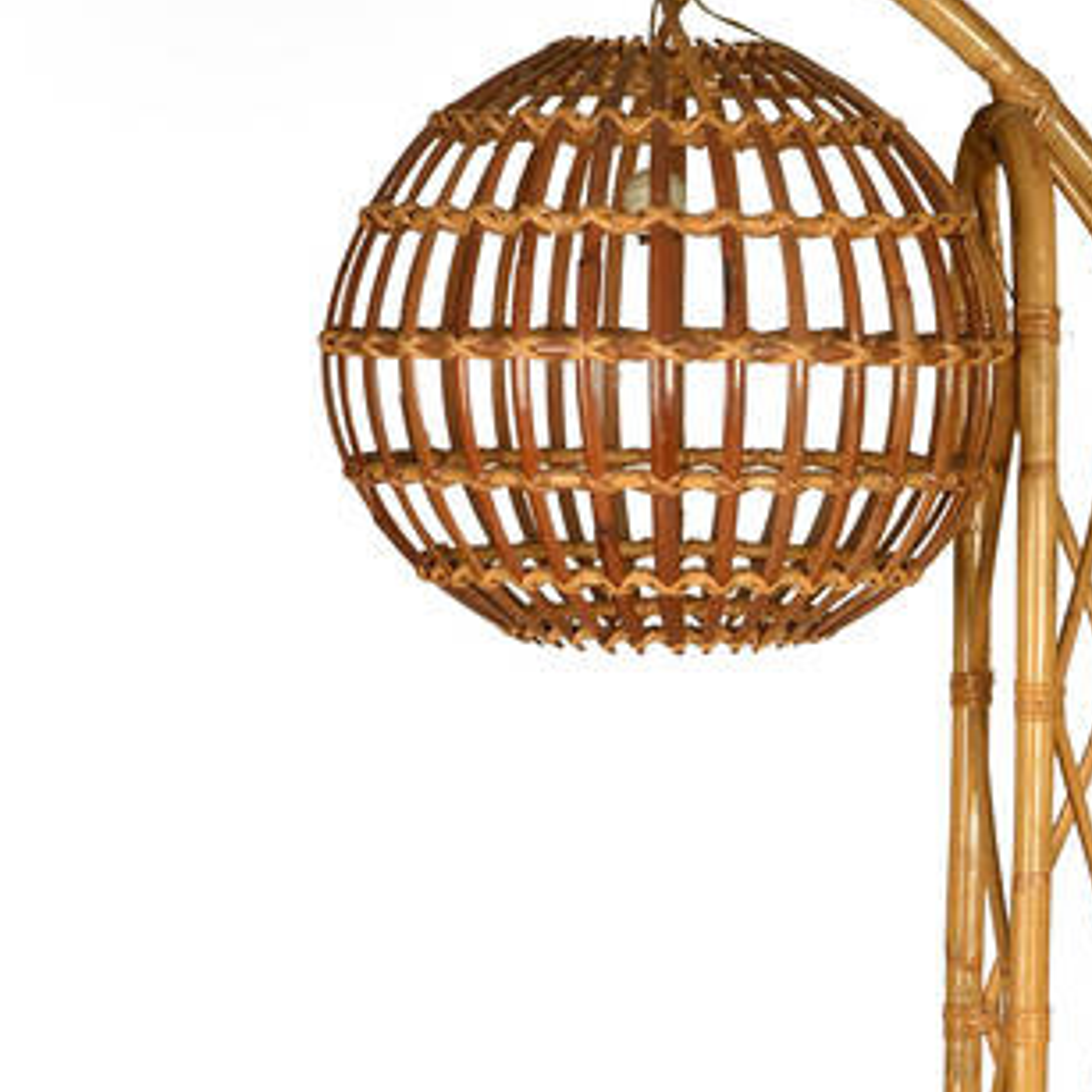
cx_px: 879
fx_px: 4818
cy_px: 1496
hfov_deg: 12.9
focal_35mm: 135
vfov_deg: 12.5
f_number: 20
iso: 125
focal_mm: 30
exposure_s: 1/200
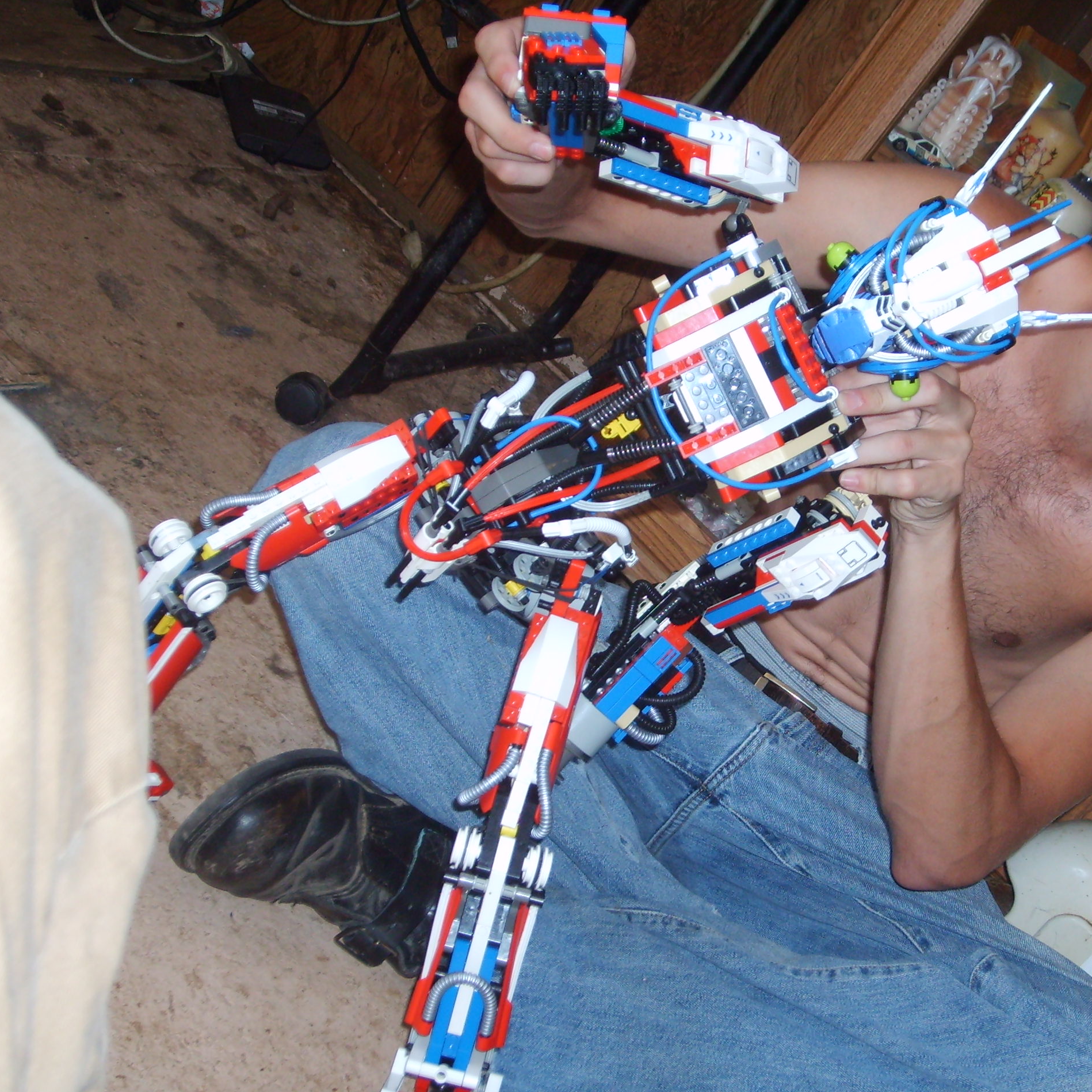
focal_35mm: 62
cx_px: 705
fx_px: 2213
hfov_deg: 27.6
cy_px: 544
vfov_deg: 27.7
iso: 100
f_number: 3.3
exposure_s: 1/45
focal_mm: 8.7
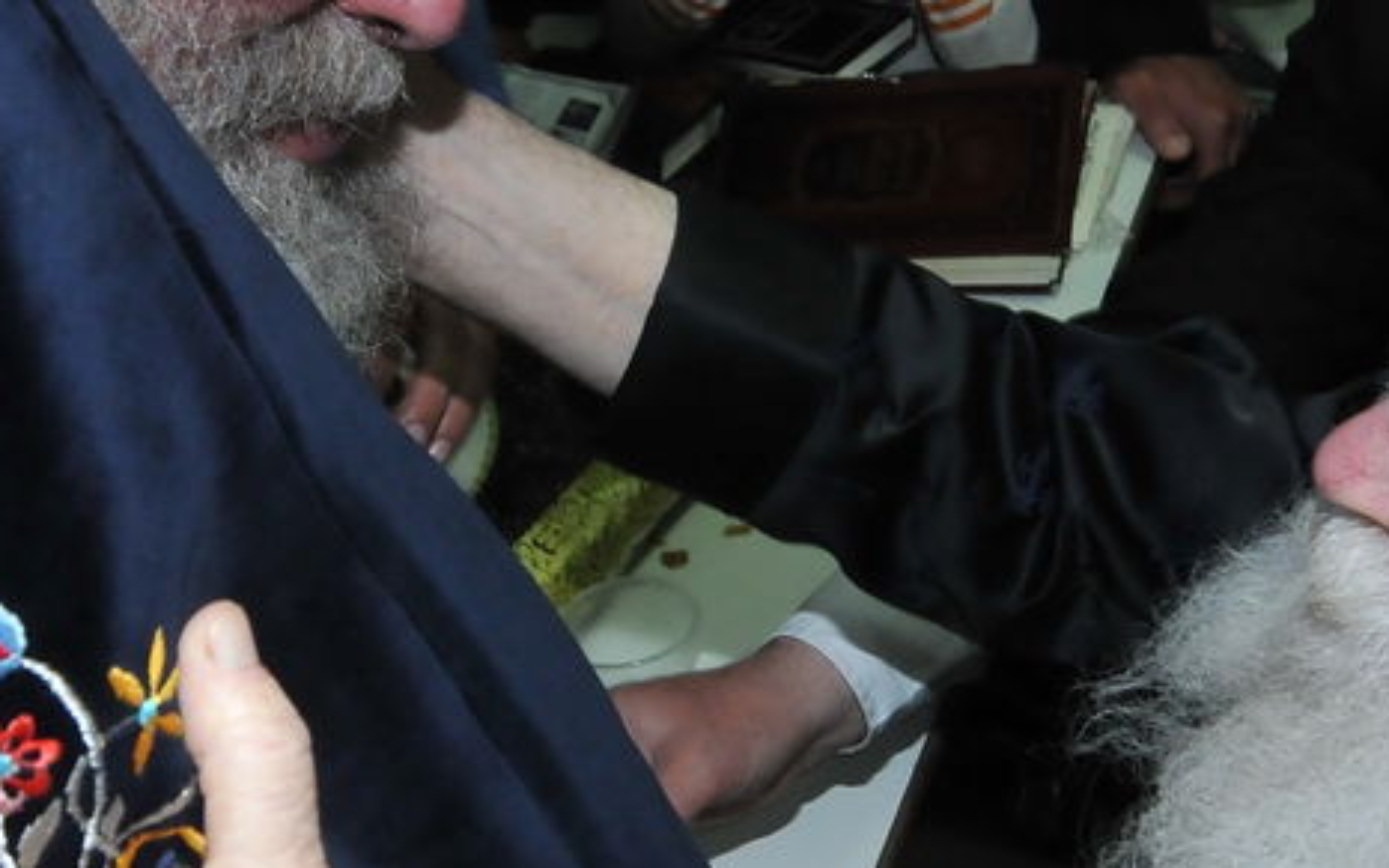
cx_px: 727
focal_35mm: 55
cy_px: 407
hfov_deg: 36.9
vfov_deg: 23.5
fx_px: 2082
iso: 800
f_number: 5.6
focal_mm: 12
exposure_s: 1/100
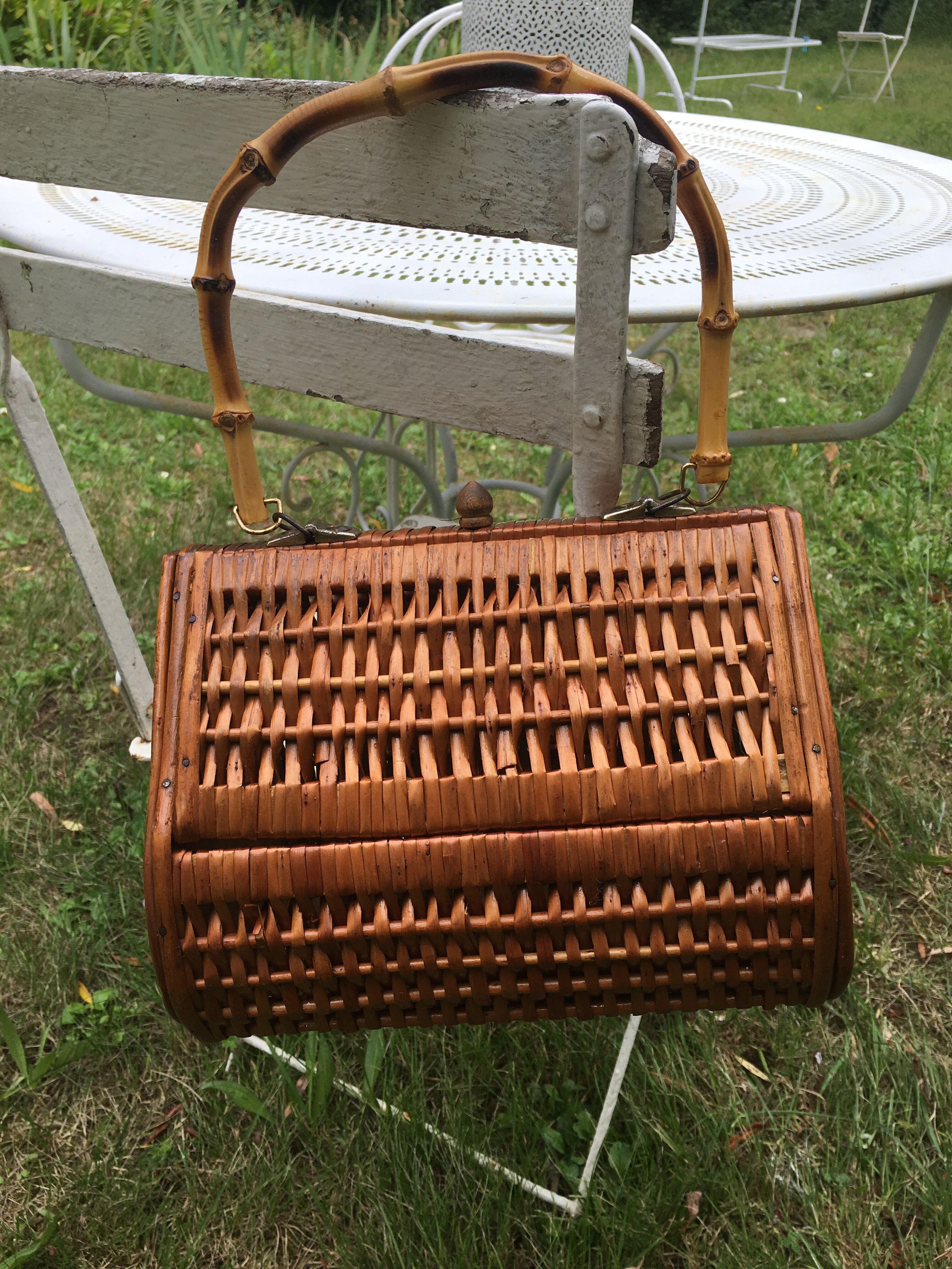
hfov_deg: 48.2
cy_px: 634
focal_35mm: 29
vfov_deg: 61.7
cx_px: 476
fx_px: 1063
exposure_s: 1/561
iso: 25
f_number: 2.2
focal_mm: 4.15
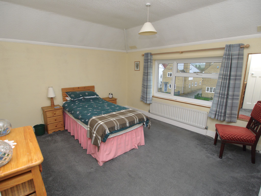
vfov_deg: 71.6
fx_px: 136
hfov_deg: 87.8
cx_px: 130
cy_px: 98
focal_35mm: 18
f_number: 4
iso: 100
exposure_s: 1/60
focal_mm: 9
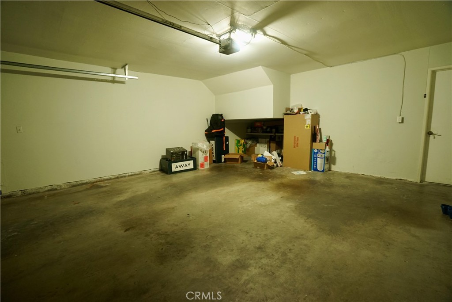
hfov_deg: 96.7
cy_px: 151
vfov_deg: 73.8
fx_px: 201
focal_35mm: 16
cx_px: 226
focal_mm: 16
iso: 800
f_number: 4
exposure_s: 1/60
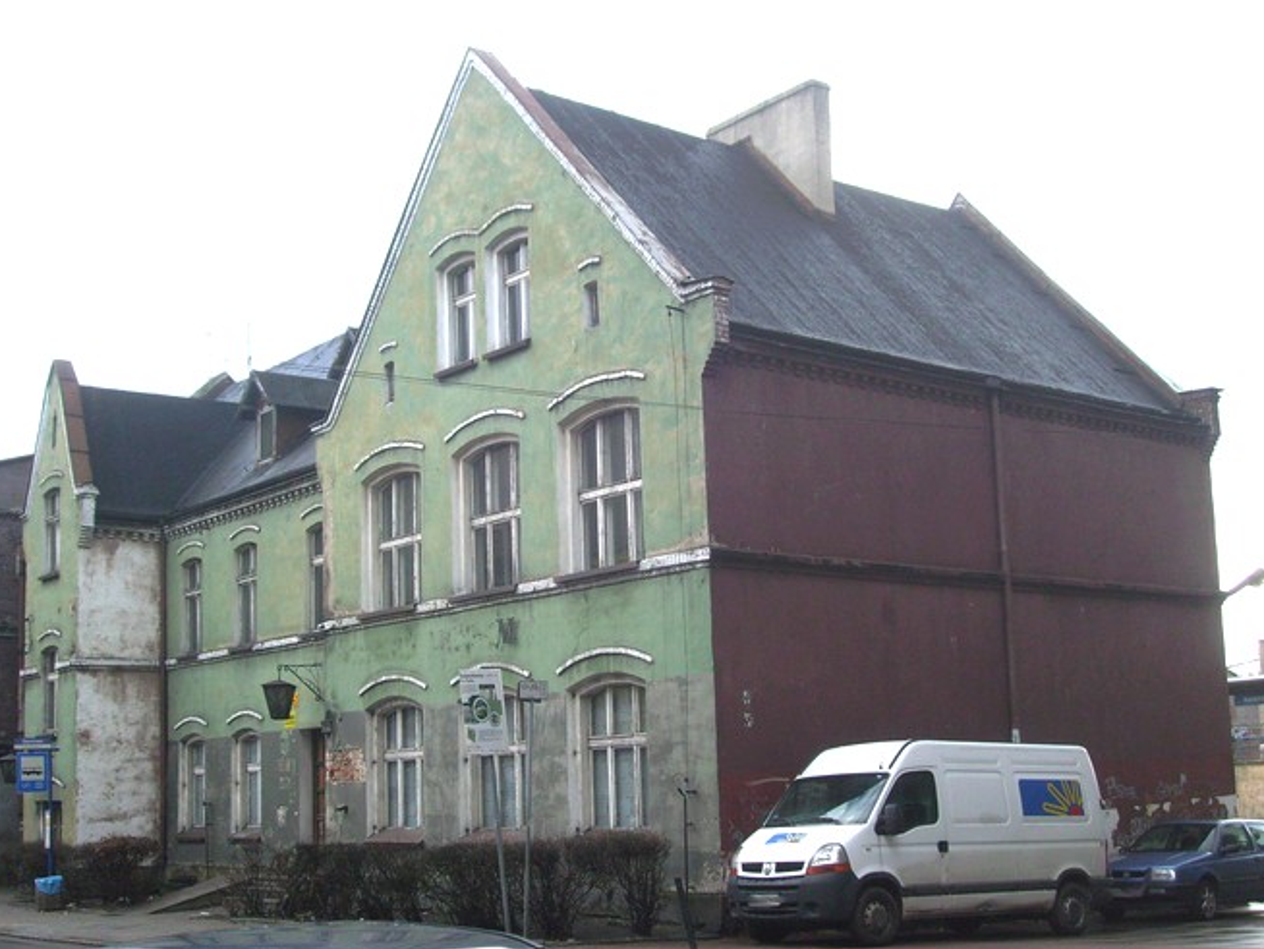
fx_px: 1680
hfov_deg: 41.2
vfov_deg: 31.5
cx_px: 591
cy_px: 505
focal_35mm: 46
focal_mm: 7.2
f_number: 3
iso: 80
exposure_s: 1/350
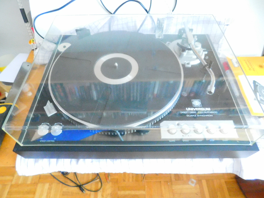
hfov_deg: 73.9
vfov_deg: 58.9
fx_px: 175
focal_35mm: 23
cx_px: 132
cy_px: 99
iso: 1600
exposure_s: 1/5
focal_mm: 4
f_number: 3
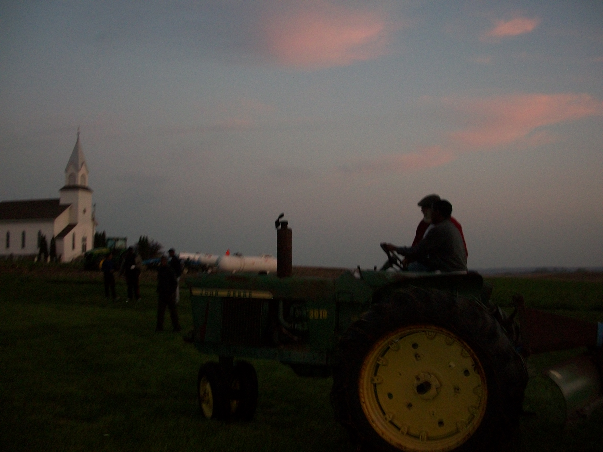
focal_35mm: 35
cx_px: 302
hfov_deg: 52.6
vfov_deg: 40.7
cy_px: 226
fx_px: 610
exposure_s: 1/60
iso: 200
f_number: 3.1
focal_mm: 6.3
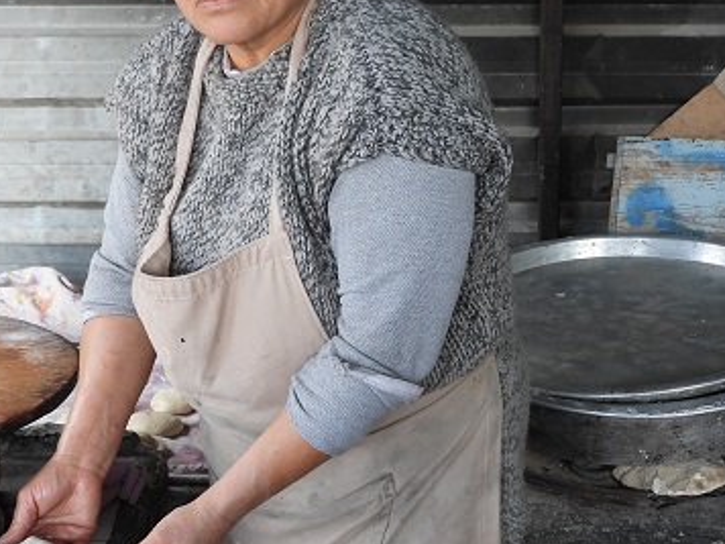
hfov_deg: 30.3
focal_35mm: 64
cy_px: 240
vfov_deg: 22.9
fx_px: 1340
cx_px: 358
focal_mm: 6.8
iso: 100
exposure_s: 1/100
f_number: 3.2
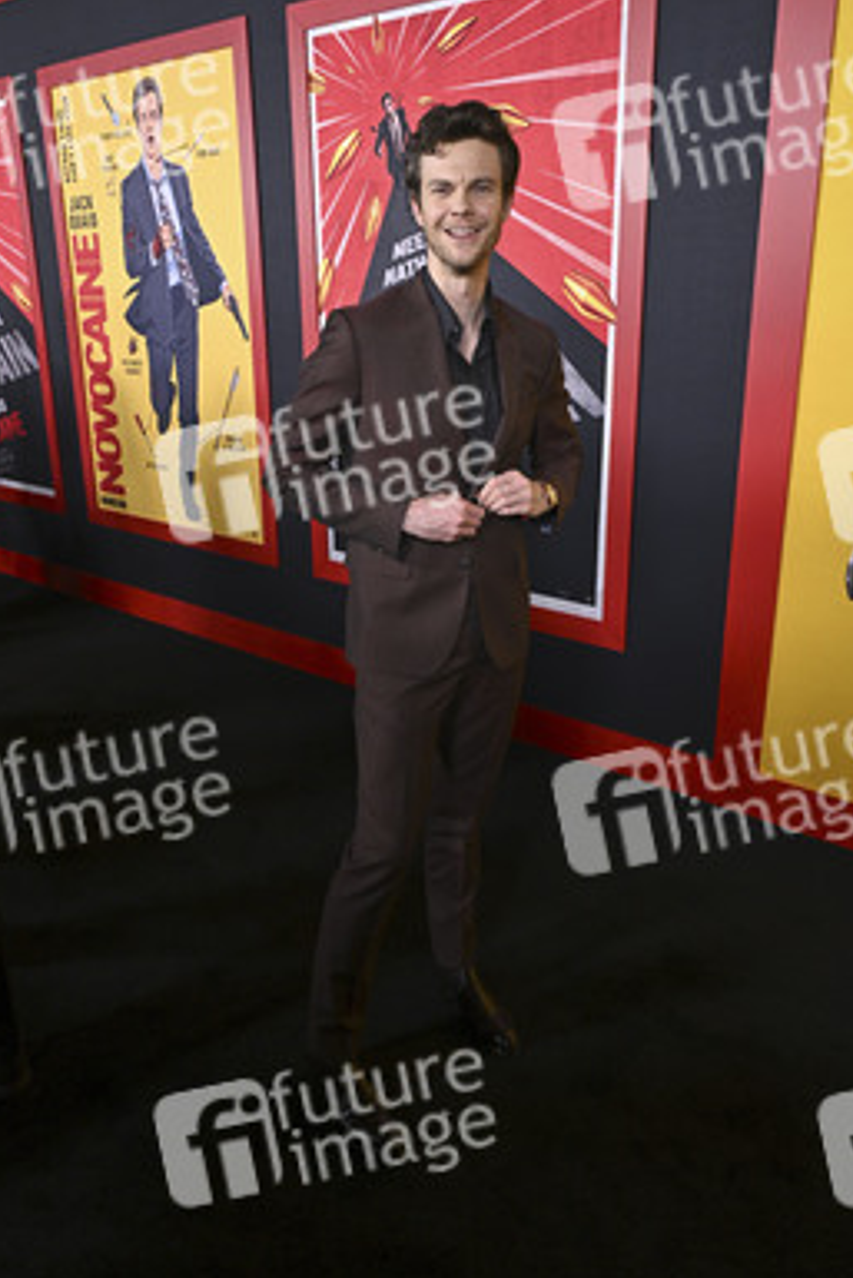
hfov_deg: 46.4
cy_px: 631
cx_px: 422
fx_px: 994
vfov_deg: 65.5
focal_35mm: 28
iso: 2000
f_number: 6.3
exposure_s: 1/250
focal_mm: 27
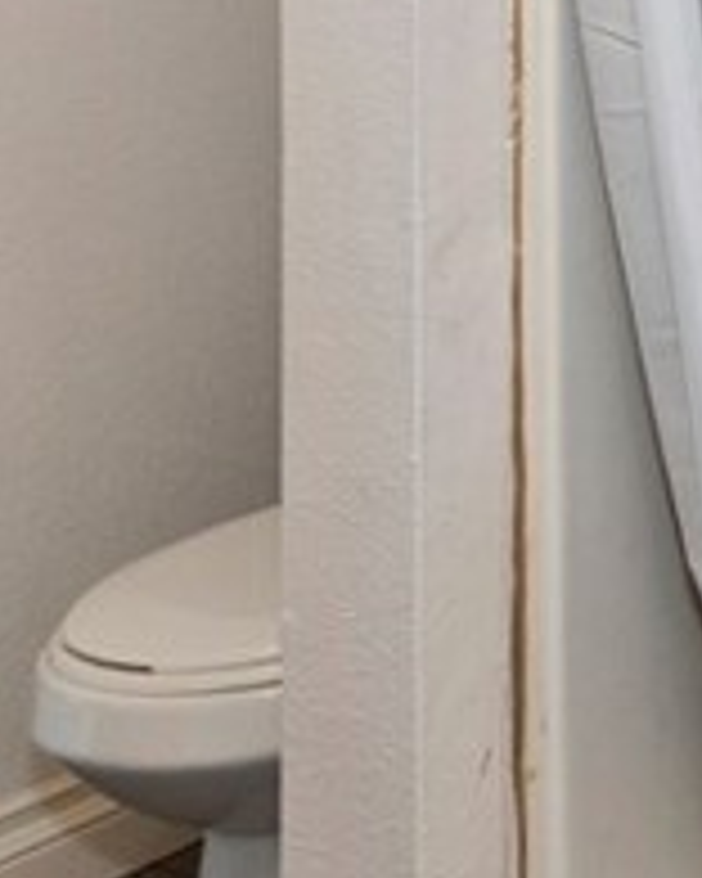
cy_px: -241
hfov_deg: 14.9
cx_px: 1580
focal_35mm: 74
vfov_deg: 23.1
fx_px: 1922
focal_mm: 10
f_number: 8
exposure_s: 1/30
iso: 400
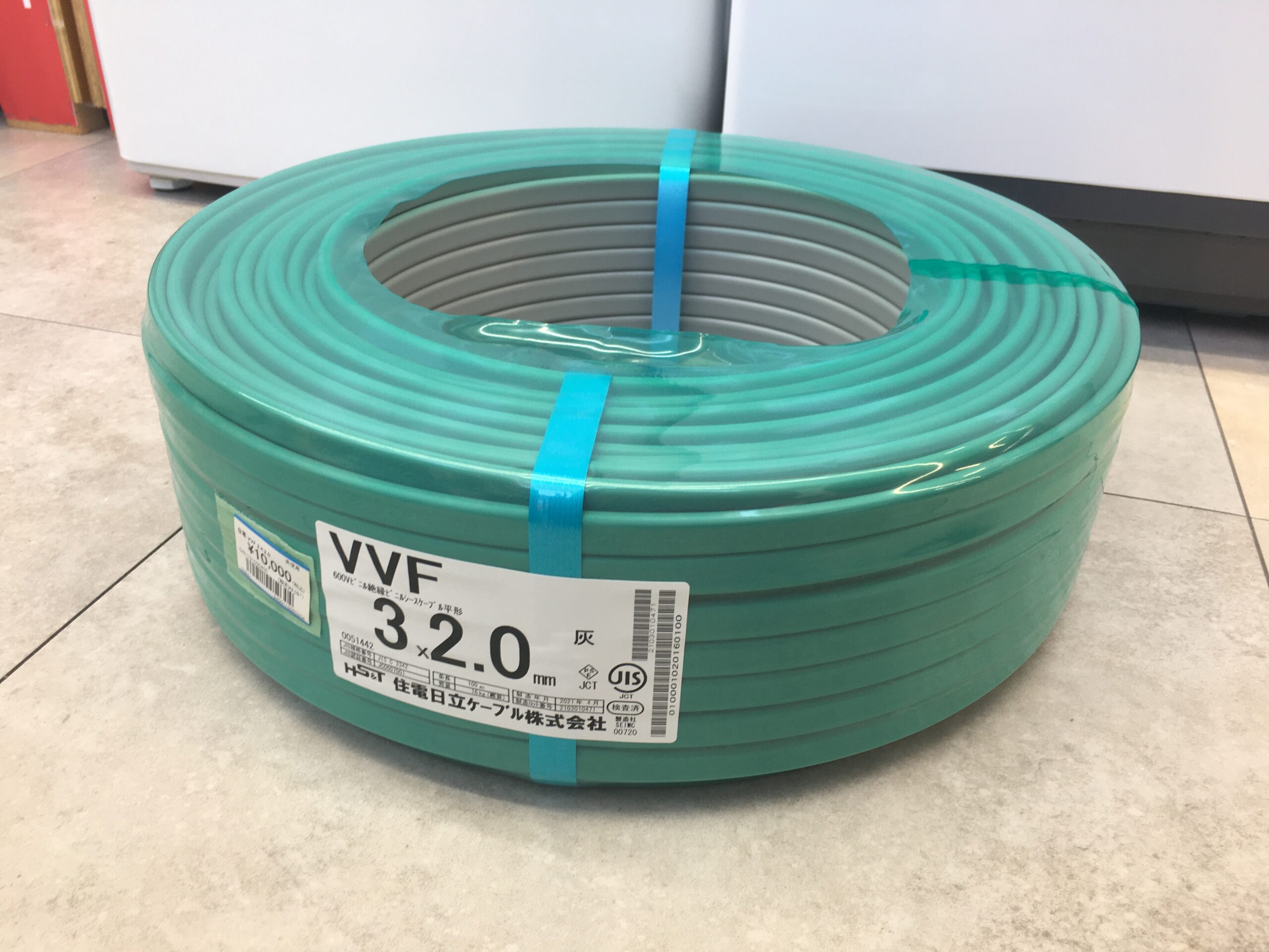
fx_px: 1063
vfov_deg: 48.2
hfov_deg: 61.7
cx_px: 634
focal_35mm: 29
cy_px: 476
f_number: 2.2
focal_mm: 4.15
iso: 32
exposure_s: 1/60
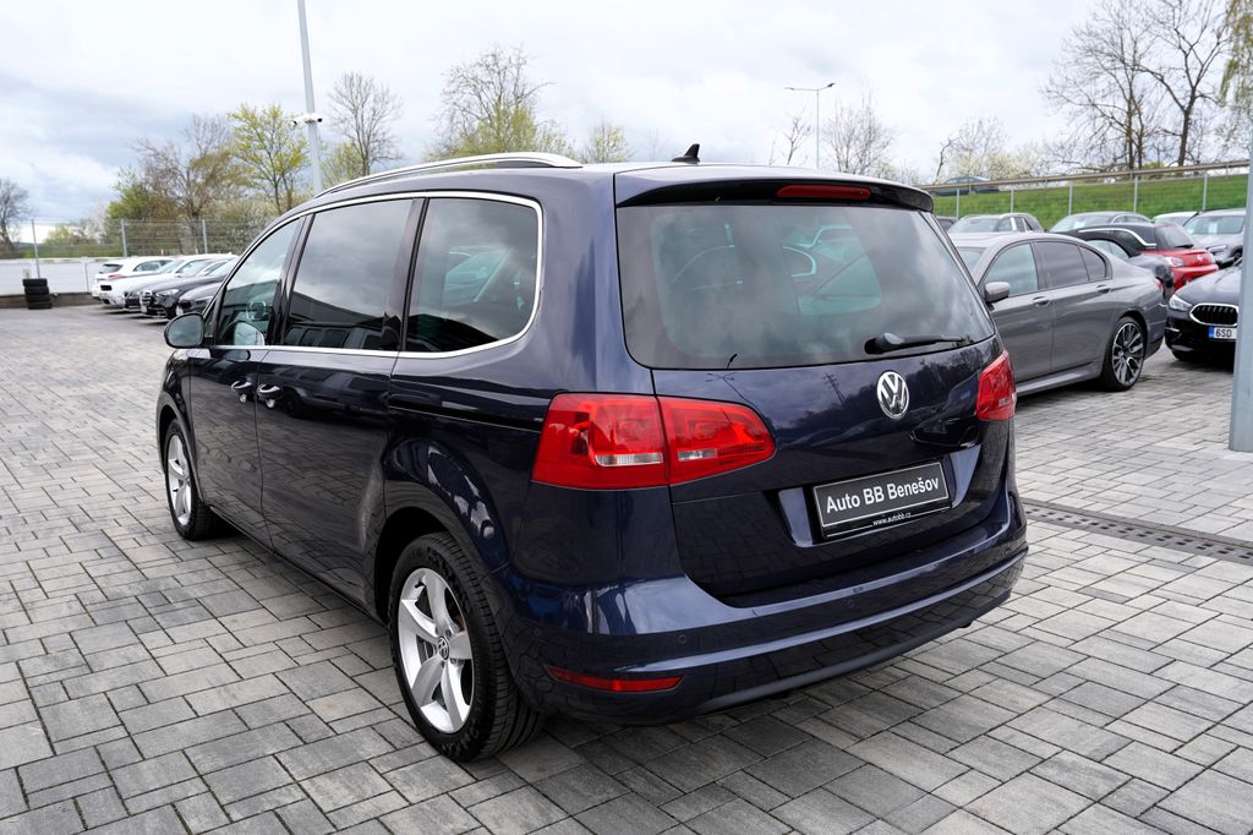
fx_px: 1009
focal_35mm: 29
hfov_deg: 63.7
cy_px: 418
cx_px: 626
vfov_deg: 44.9
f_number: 5.6
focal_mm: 29
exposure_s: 1/125
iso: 100
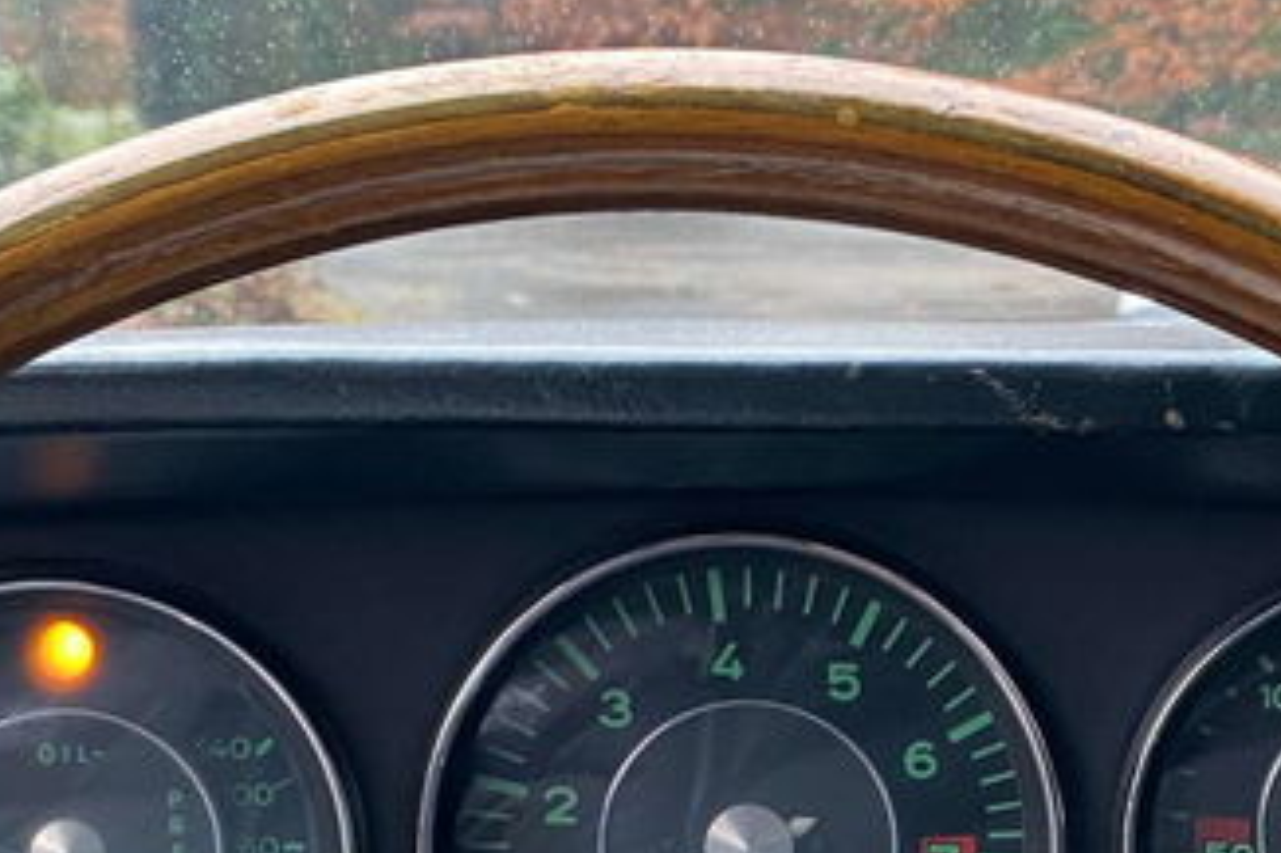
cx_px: 927
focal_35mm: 85
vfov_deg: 15.7
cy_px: 896
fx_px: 3023
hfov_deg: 23.7
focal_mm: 4.25
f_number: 1.8
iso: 125
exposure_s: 1/66
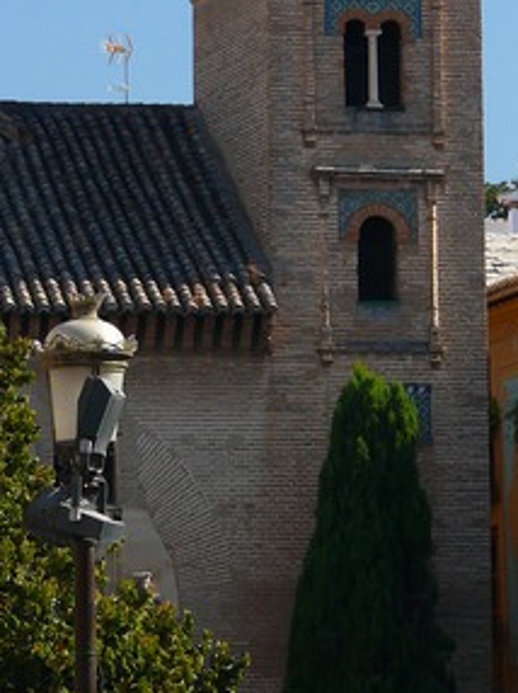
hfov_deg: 3.6
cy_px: -5
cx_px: -109
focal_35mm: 409
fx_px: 8173
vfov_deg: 4.8
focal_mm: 33
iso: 100
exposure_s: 1/200
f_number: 4
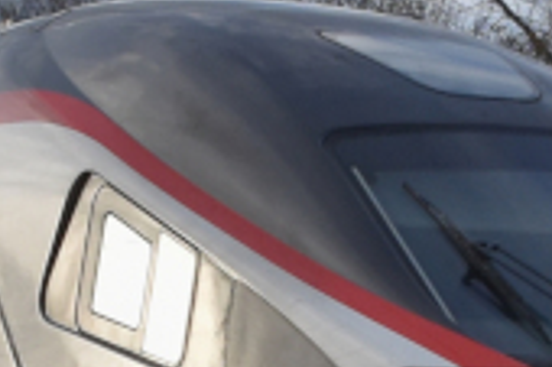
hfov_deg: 10.8
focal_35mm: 191
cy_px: 169
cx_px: 179
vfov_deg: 7.2
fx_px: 2926
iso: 400
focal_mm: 18
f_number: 5.6
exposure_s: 1/1250
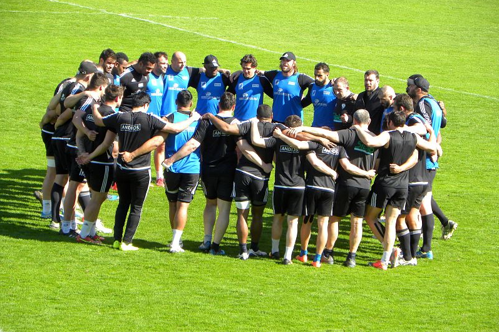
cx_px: 249
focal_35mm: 258
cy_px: 162
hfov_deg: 8.0
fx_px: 3575
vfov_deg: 5.3
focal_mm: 44
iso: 64
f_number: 4.5
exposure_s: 1/169
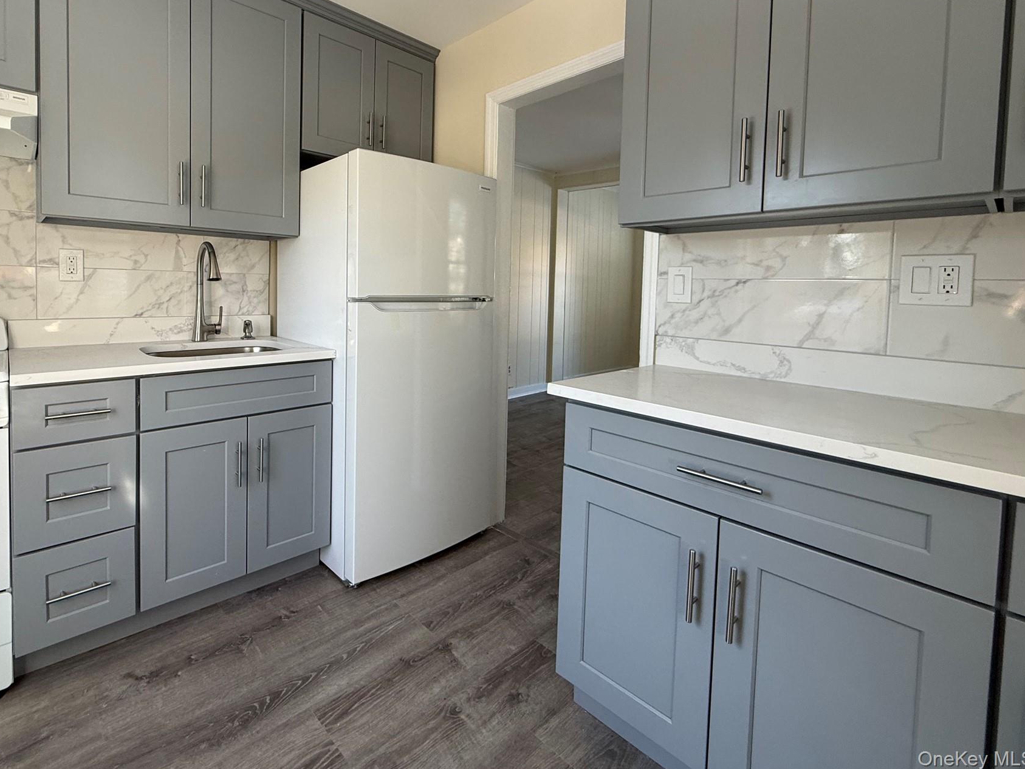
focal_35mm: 17
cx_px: 419
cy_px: 306
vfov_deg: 73.9
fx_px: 503
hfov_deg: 90.1
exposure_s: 1/99
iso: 125
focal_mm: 2.22
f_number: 2.2
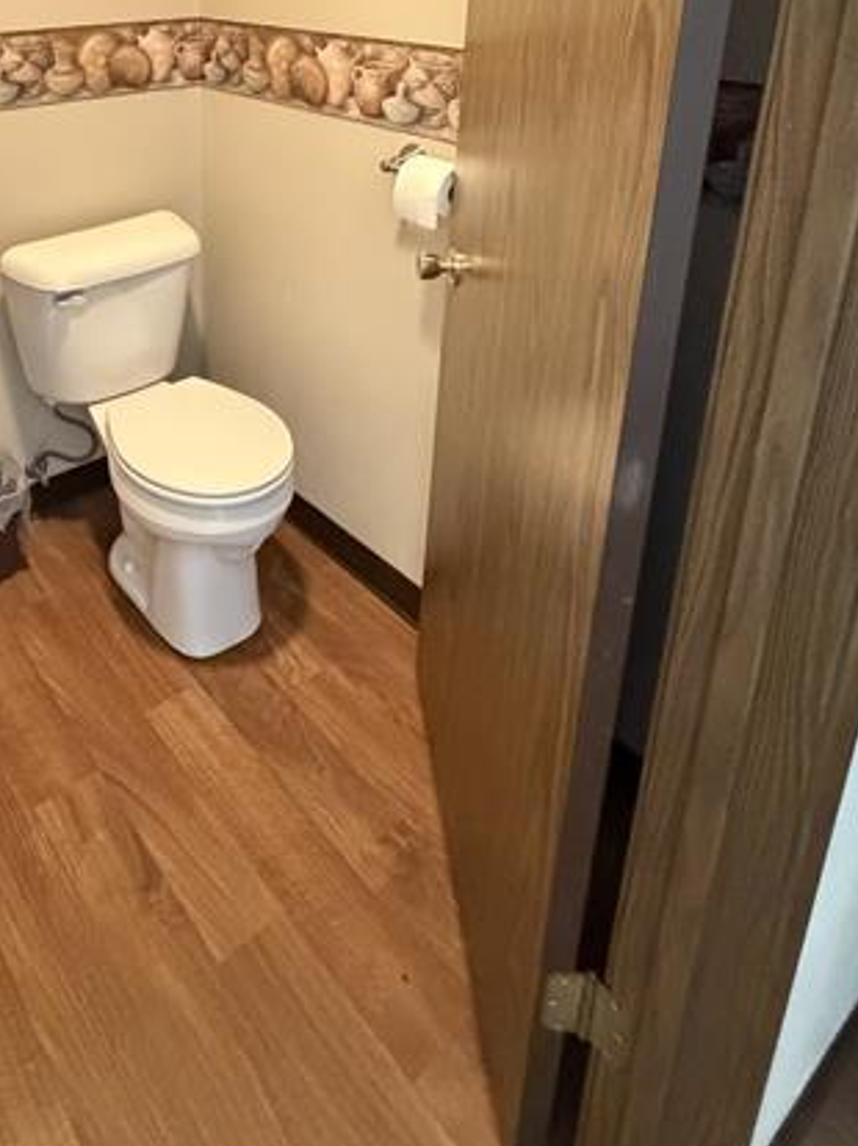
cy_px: 191
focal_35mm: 26
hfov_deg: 49.9
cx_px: 172
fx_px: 860
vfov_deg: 60.5
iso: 2000
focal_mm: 2.22
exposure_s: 1/30
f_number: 2.2
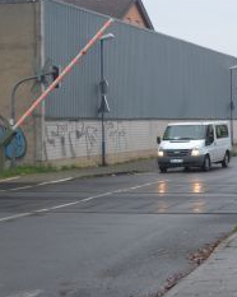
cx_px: 275
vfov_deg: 21.9
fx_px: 764
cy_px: 106
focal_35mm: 87
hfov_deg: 17.0
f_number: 4
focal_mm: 24
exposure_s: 1/125
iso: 400
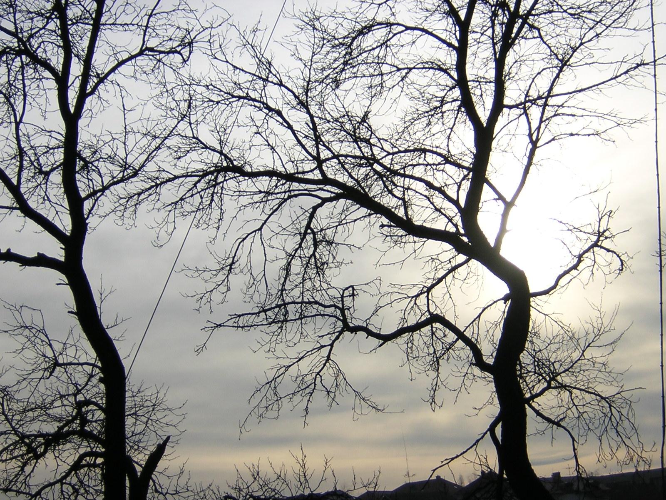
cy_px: 250
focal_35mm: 74
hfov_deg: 26.3
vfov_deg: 19.9
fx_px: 1424
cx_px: 333
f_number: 3.8
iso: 100
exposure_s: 1/1502
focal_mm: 9.6
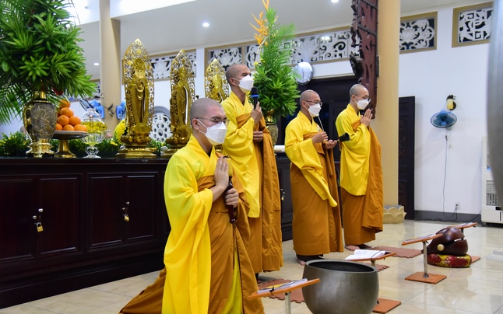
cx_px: 252
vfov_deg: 32.8
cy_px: 161
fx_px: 535
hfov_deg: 50.4
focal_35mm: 39
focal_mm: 38
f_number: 4
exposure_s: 1/160
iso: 6400
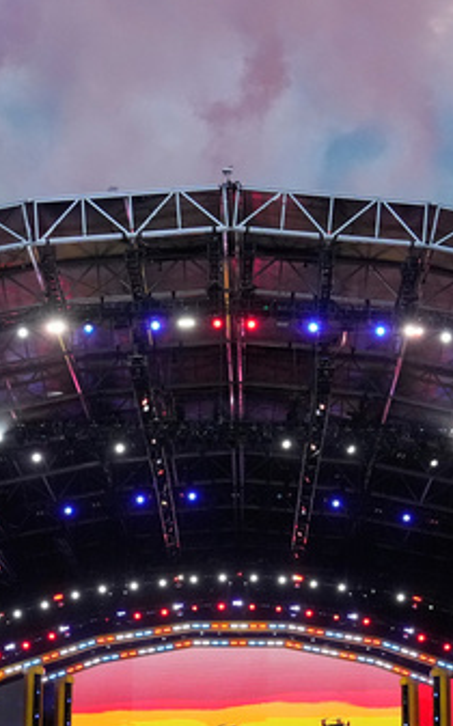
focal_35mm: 93
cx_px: 265
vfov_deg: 22.3
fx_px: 1841
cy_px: 429
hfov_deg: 14.0
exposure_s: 1/1600
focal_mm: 30
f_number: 4.5
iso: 4000
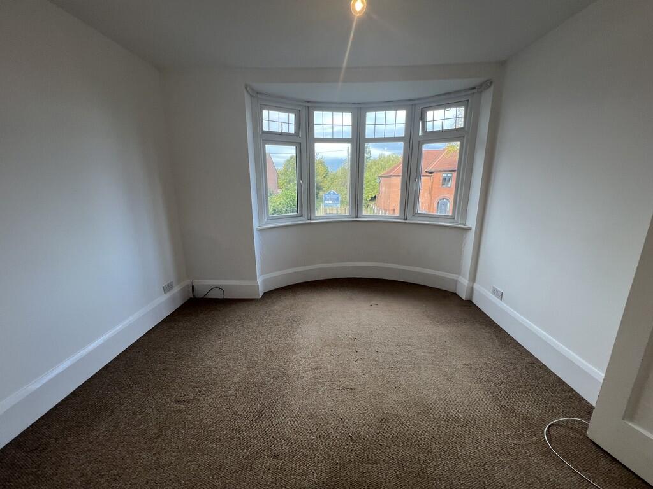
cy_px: 244
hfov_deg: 106.2
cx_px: 326
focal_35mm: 13
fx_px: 245
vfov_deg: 89.9
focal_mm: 1.57
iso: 50
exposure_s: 1/100
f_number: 1.8
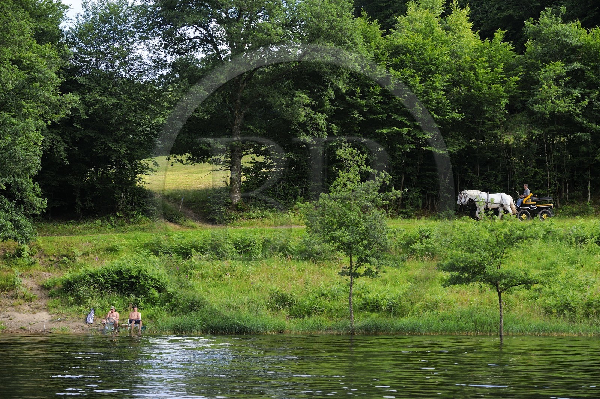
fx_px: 1932
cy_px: 200
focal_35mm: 116
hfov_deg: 17.7
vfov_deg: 11.8
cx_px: 300
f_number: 6.3
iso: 400
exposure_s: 1/320
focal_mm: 116
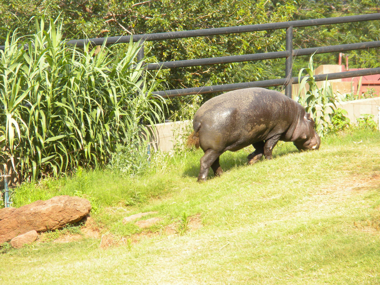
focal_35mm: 260
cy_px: 142
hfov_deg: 7.6
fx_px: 2854
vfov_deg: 5.7
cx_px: 190
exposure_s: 1/172
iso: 64
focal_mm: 46.2
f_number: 5.3
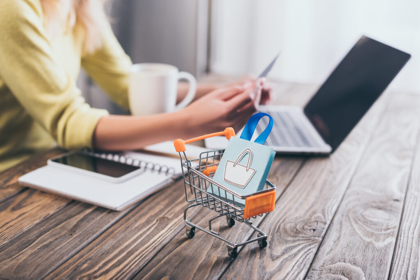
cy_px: 140
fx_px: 583
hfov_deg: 39.6
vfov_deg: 27.0
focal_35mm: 50
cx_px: 210
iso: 100
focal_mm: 50
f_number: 3.5
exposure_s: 1/200
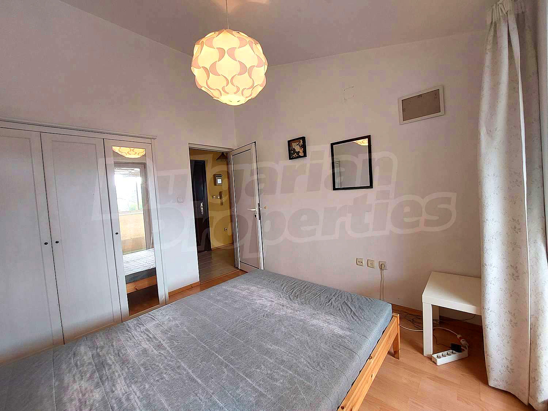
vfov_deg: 89.9
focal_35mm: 13
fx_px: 206
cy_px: 206
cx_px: 274
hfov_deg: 106.2
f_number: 2.2
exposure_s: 1/50
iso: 100
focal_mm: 1.74
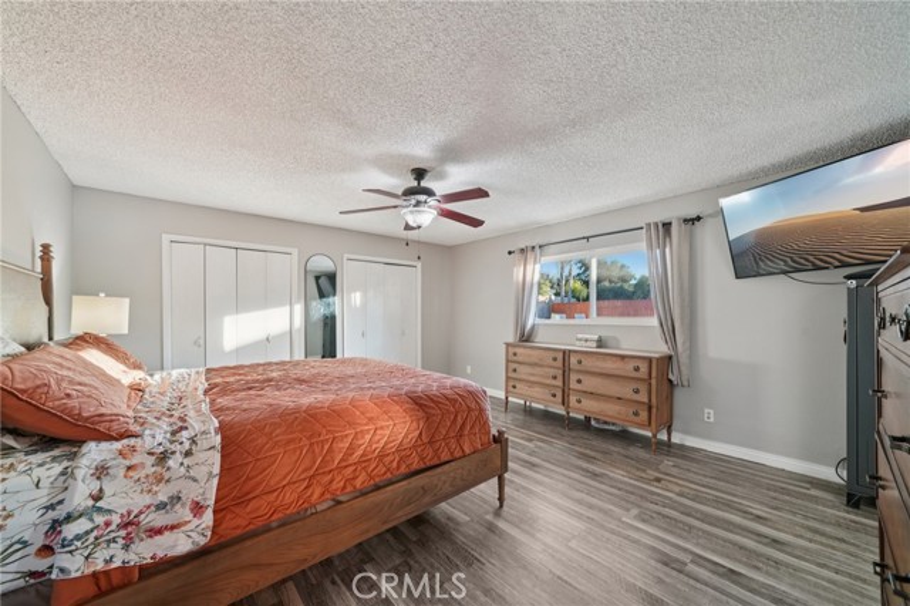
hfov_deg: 108.4
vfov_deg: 85.4
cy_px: 303
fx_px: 328
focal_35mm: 13
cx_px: 455
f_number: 8
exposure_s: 1/5
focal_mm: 13
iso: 400
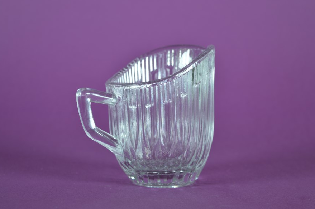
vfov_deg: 16.1
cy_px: 105
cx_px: 157
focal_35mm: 85
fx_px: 739
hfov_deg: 24.1
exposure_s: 1/80
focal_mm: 55
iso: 100
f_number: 6.3
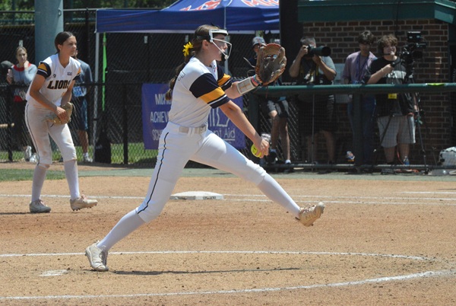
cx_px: 228
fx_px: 3425
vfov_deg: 5.1
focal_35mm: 270
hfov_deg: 7.6
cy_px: 153
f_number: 11
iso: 3200
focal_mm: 180
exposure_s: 1/4000
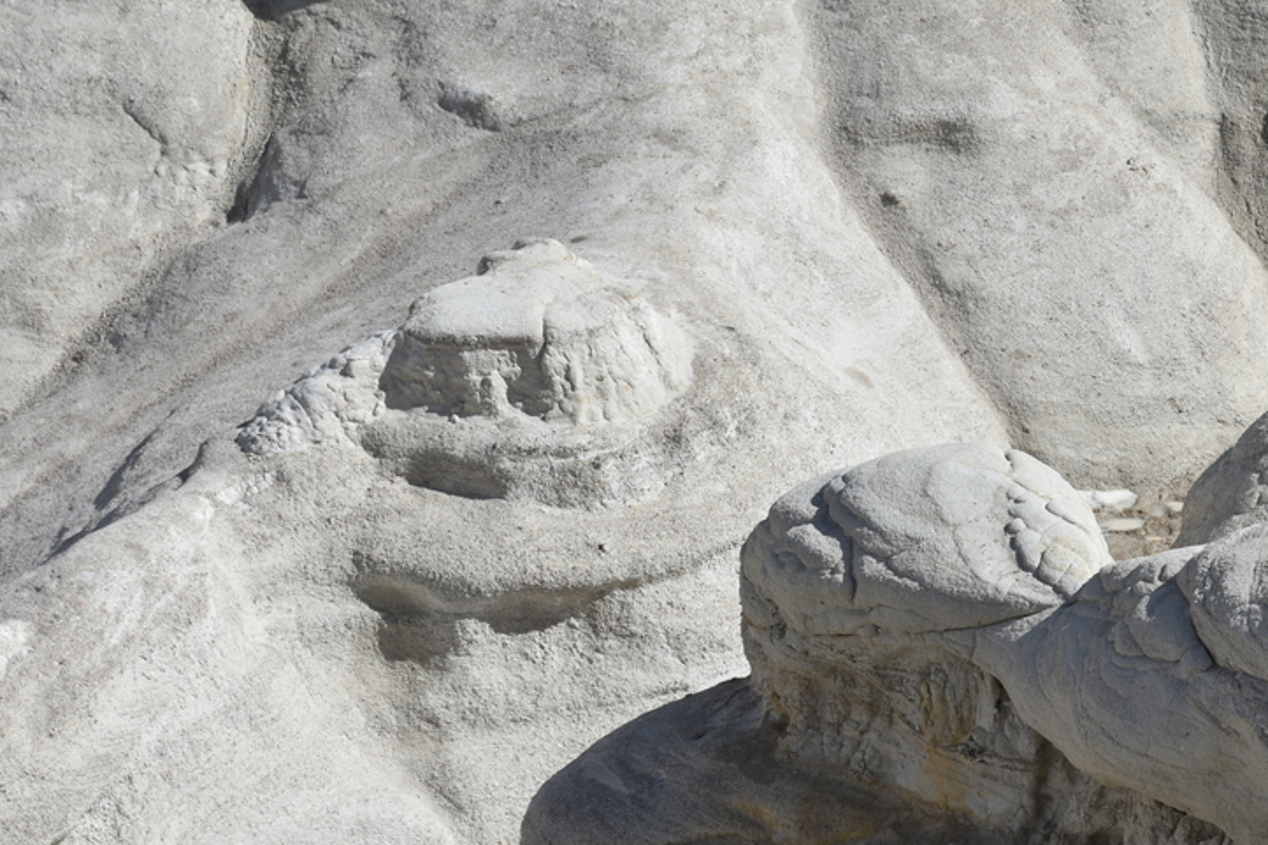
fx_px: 11866
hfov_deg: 6.1
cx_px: 948
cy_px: 209
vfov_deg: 4.1
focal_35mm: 337
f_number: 9
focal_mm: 190
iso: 100
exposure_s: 1/400
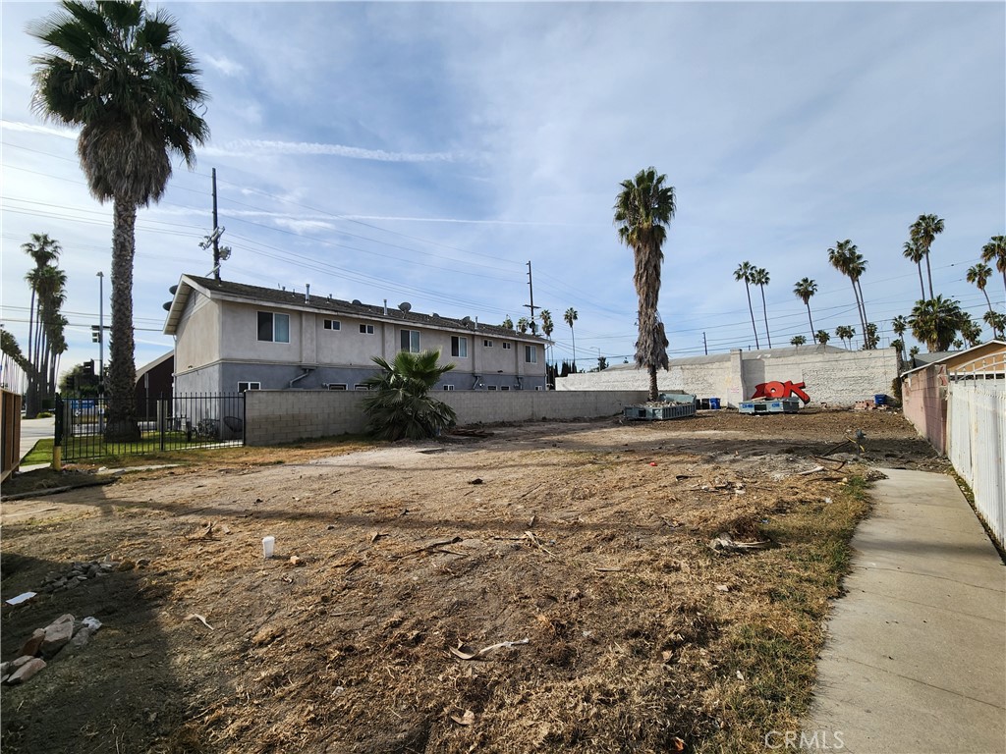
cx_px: 503
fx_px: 378
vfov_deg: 89.9
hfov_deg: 106.2
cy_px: 377
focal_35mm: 13
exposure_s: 1/2628
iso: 50
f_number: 2.2
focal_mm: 2.2
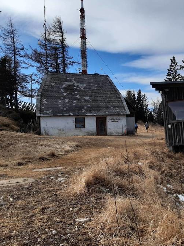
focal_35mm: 35
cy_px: 123
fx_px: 248
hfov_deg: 38.9
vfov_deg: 52.7
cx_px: 150
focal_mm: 3.92
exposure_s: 1/1418
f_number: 1.7
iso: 40
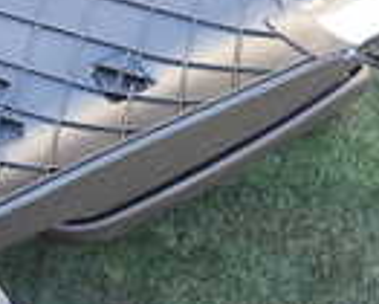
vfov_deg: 13.6
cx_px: -162
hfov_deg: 15.9
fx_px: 1257
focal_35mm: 112
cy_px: 3
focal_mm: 4.5
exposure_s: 1/80
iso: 100
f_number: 2
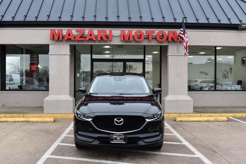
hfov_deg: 51.3
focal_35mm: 38
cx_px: 123
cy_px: 82
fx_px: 256
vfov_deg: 35.5
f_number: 8
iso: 400
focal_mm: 25
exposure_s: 1/80
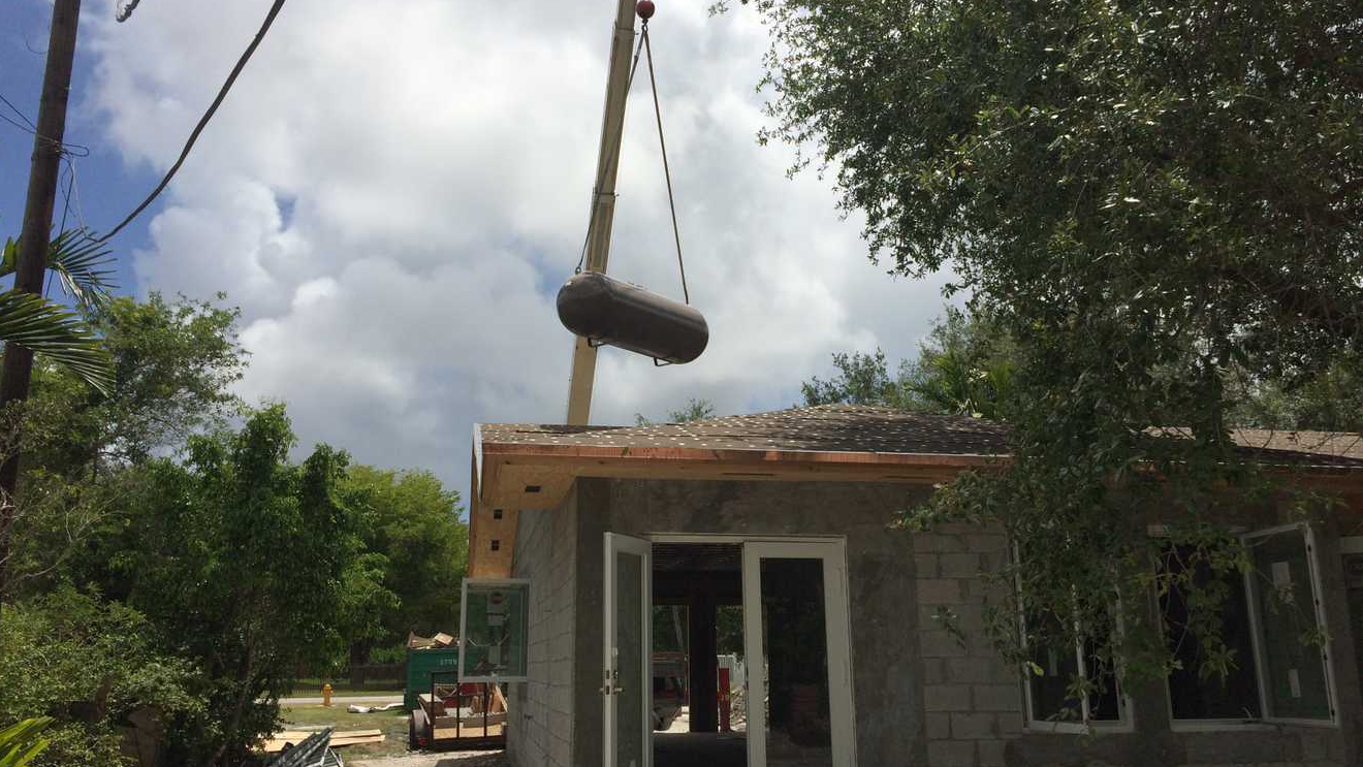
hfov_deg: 59.5
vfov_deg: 35.7
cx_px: 678
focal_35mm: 33
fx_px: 1193
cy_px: 386
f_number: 2.2
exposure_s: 1/6849
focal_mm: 4.12
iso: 40
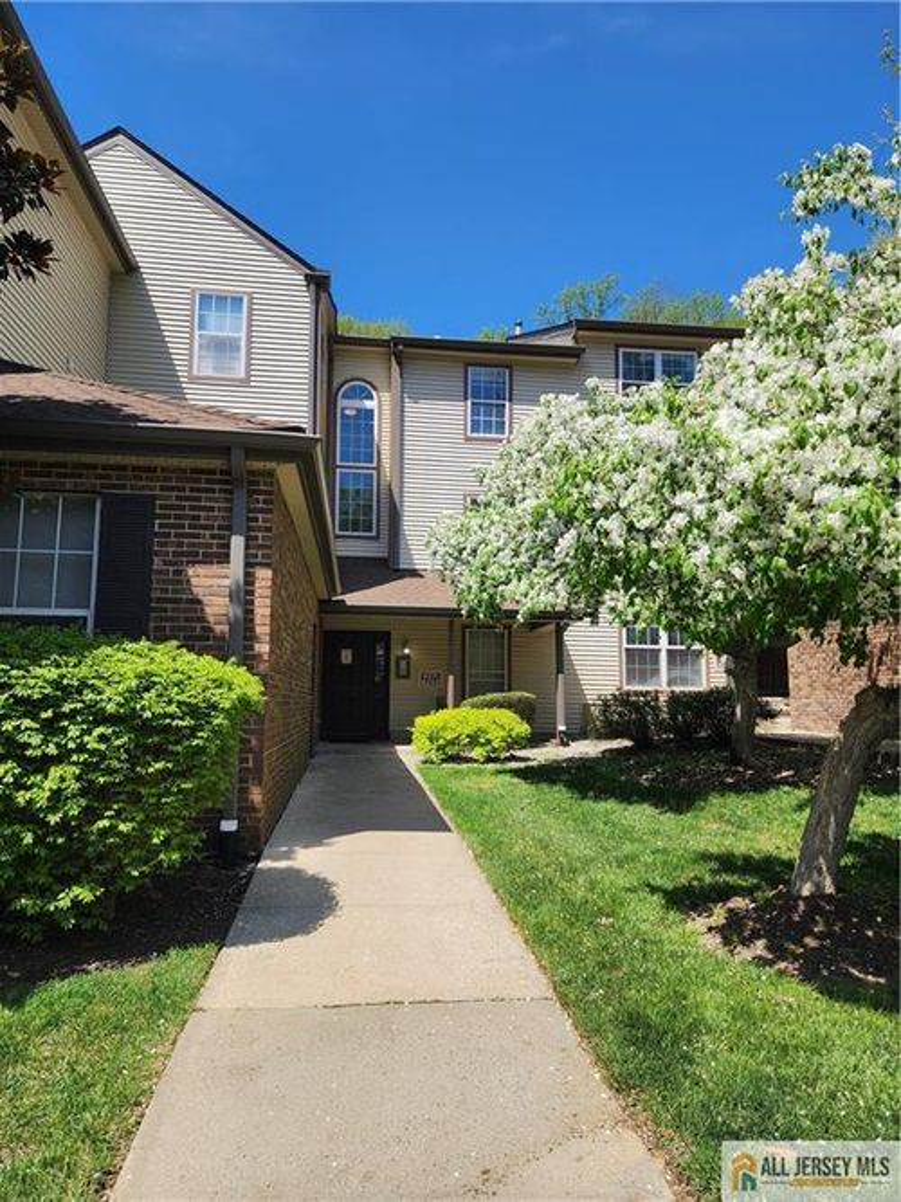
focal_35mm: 23
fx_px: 798
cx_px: 450
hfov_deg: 58.9
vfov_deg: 73.9
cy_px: 601
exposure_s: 1/825
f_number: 1.8
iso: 12
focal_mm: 6.4
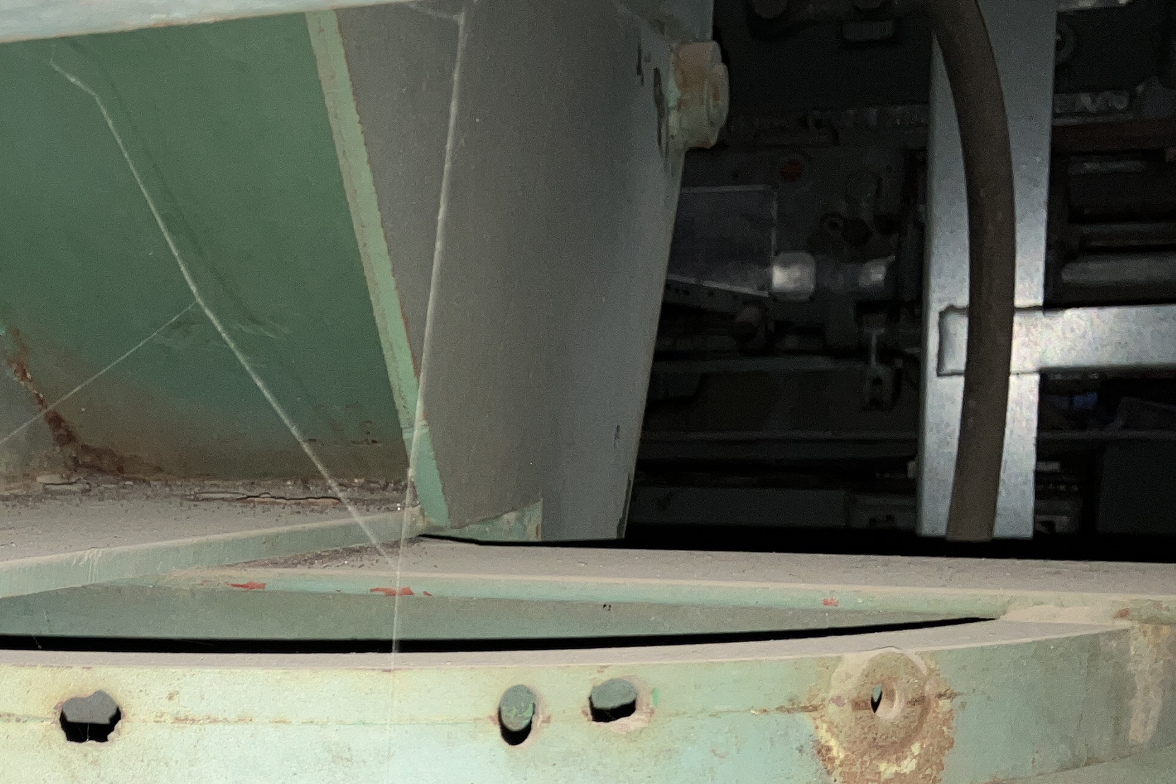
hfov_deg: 29.9
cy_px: 742
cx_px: 17
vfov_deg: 21.0
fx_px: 2058
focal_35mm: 63
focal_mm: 3.99
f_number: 1.8
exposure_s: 1/14
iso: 25
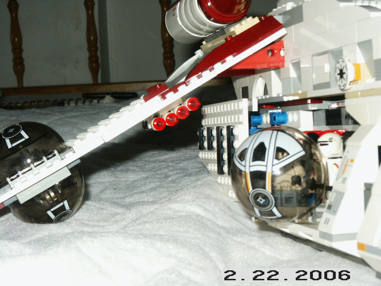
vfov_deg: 18.9
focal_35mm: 78
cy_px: 143
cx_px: 190
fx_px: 859
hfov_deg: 25.0
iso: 200
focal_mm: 15.48
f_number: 8
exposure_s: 1/60
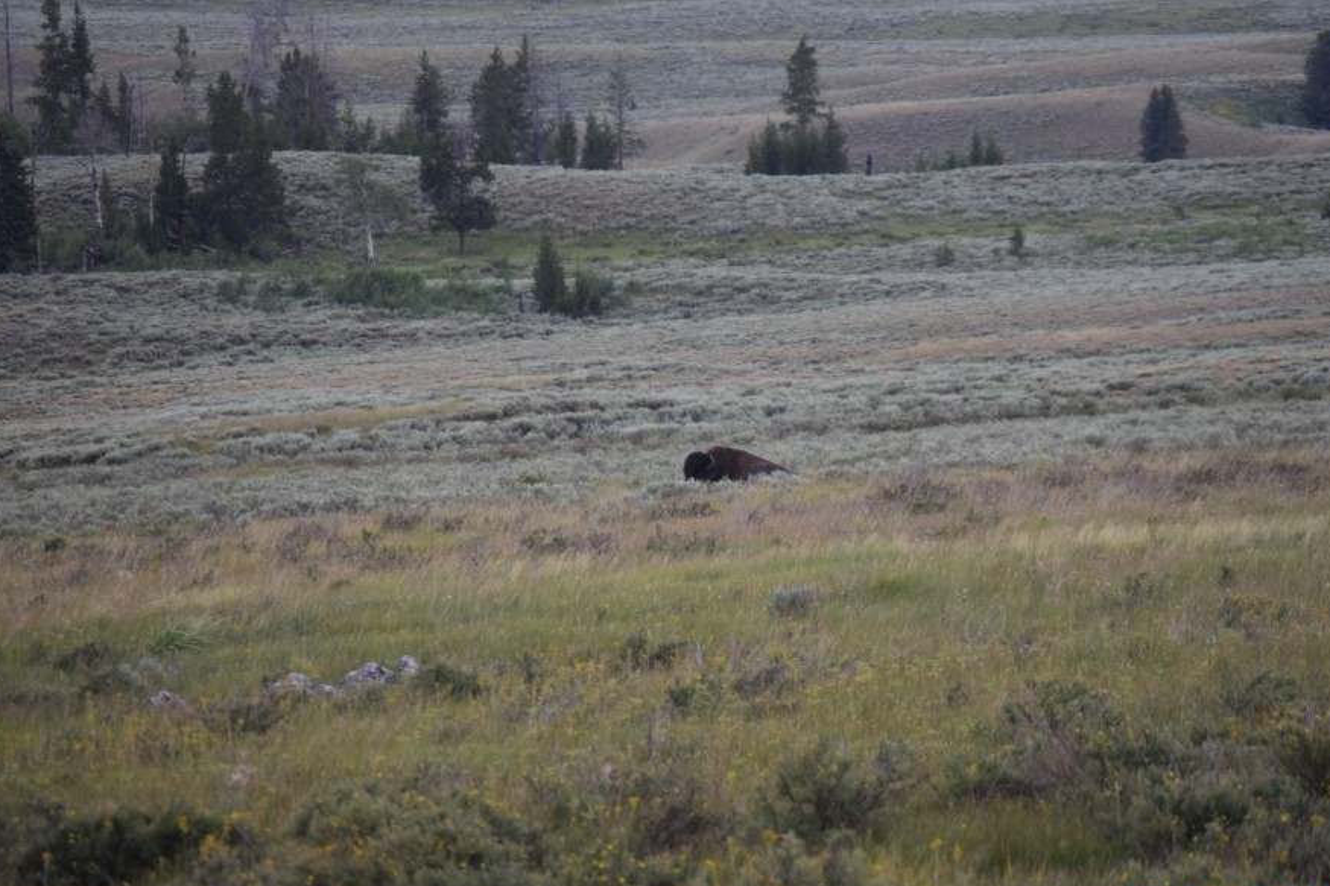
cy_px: 470
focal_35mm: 351
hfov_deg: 5.9
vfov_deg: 3.9
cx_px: 720
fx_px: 12964
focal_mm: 200
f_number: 5.6
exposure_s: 1/1000
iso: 800
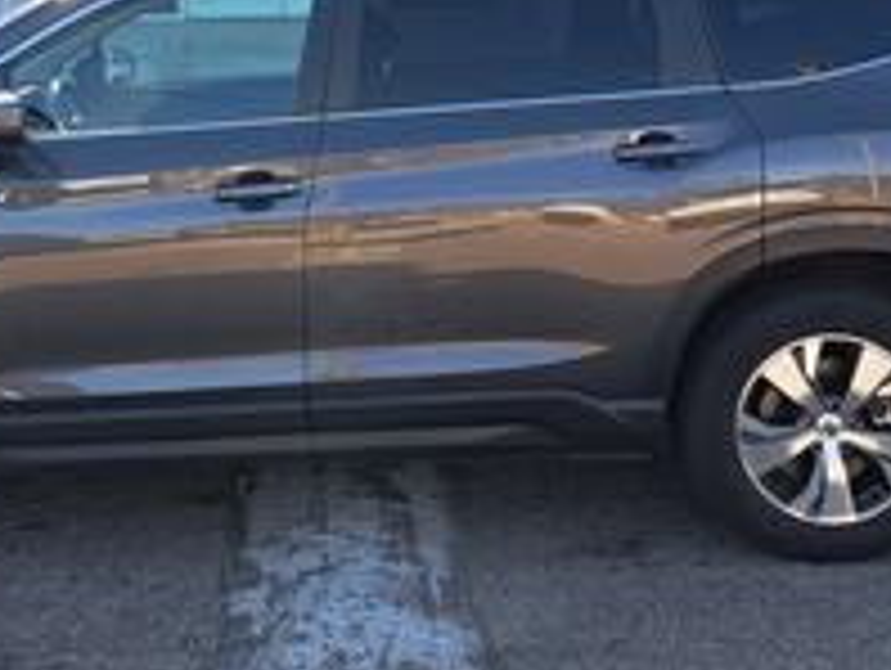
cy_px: 85
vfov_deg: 23.5
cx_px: 346
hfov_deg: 31.5
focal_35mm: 61
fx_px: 1572
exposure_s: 1/352
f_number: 1.8
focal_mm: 5.23
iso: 50
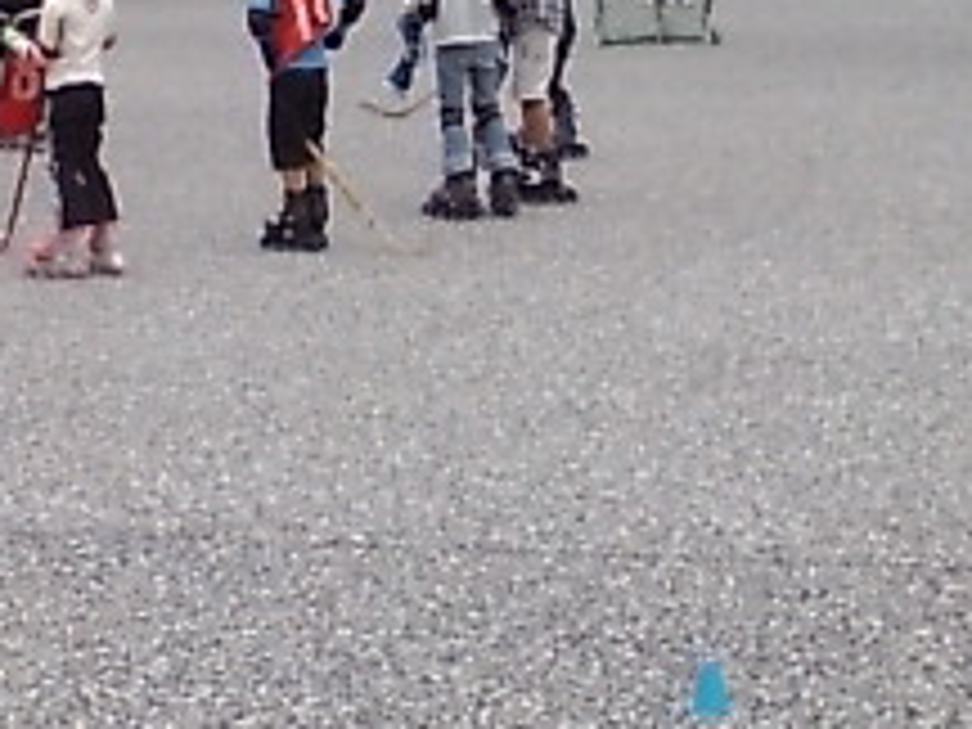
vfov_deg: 16.8
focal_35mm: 86
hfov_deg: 22.7
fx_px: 2415
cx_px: 374
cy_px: -22
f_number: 3.5
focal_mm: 3.73
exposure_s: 1/909
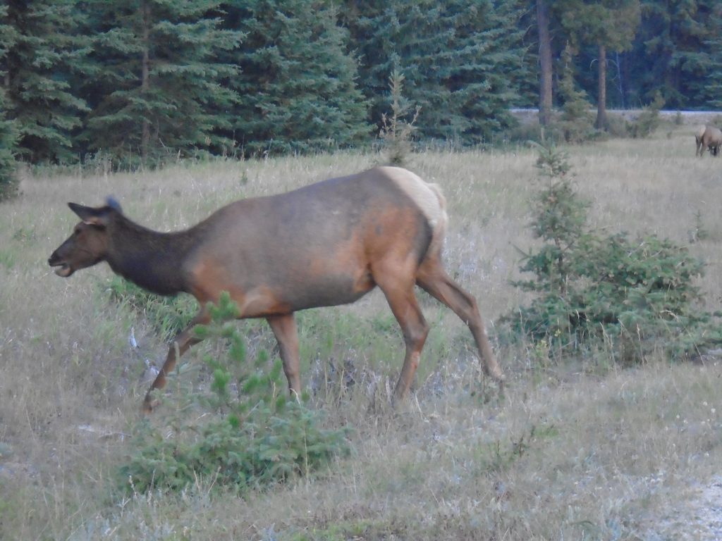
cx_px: 361
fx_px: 2711
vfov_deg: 11.4
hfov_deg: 15.2
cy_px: 270
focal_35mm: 130
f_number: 6.4
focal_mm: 23
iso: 800
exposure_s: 1/60
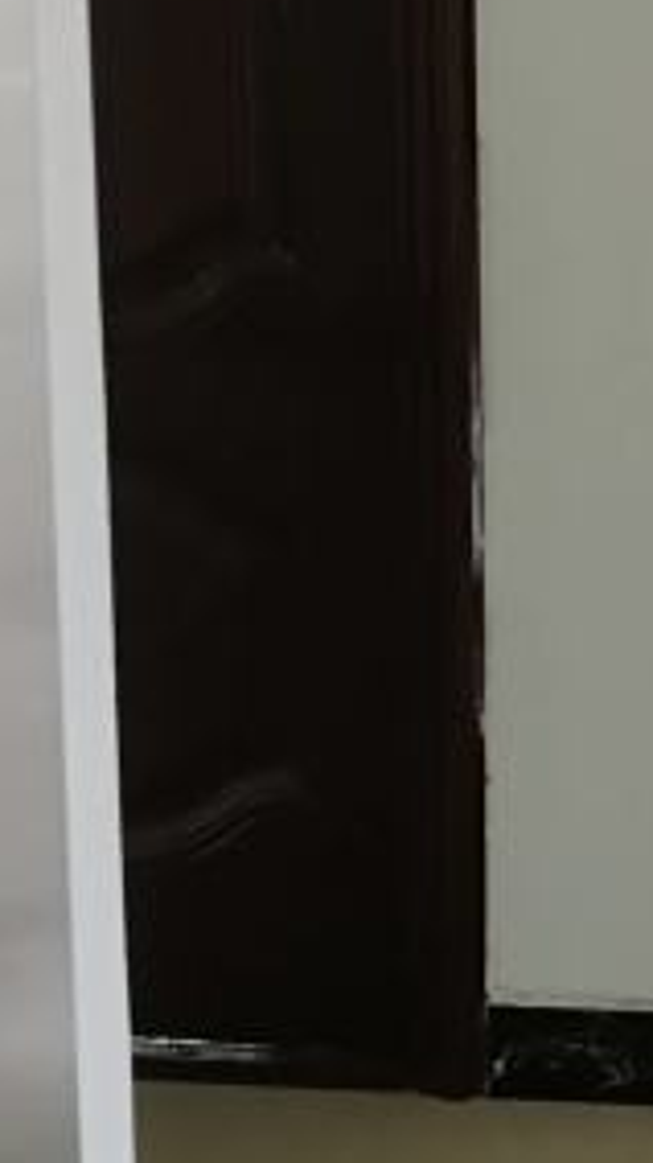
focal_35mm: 111
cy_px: 549
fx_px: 3420
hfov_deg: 10.5
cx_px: 1010
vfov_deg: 19.3
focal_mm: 3.95
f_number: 2.2
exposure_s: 1/50
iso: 200
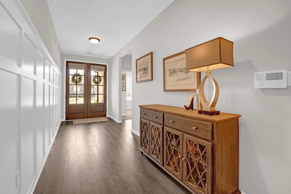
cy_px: 97
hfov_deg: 99.7
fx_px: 123
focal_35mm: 15
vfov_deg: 76.6
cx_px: 146
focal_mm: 15.2
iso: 400
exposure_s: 1/15
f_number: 8
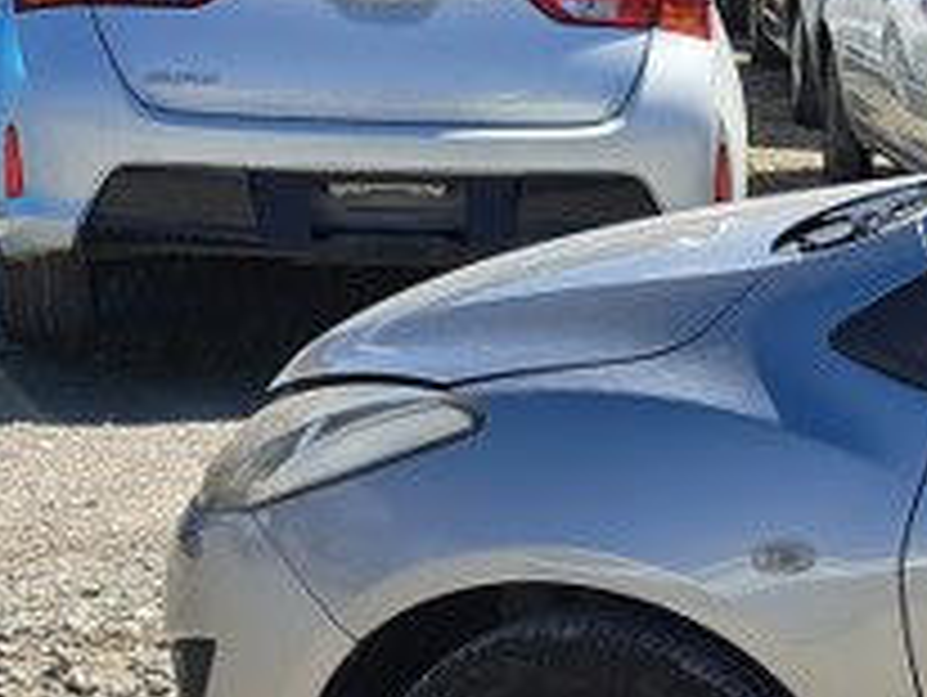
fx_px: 2493
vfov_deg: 15.9
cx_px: 1642
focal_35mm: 93
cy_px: 396
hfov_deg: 17.4
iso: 50
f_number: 1.8
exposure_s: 1/1511
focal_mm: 5.23
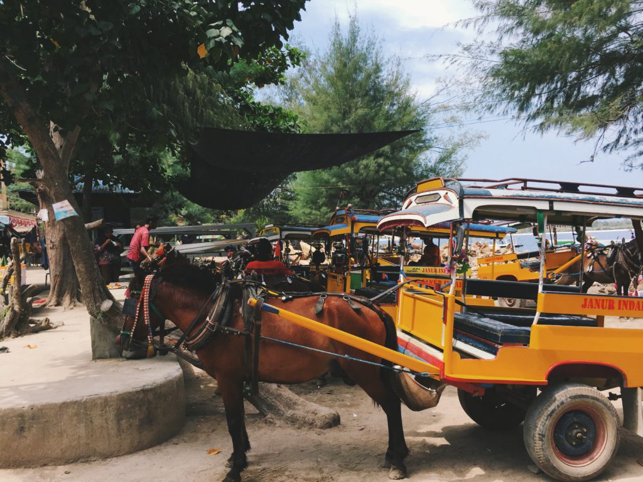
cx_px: 322
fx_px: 539
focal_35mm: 29
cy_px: 241
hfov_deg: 61.7
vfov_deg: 48.2
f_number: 2.2
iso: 32
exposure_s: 1/1099
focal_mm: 4.15
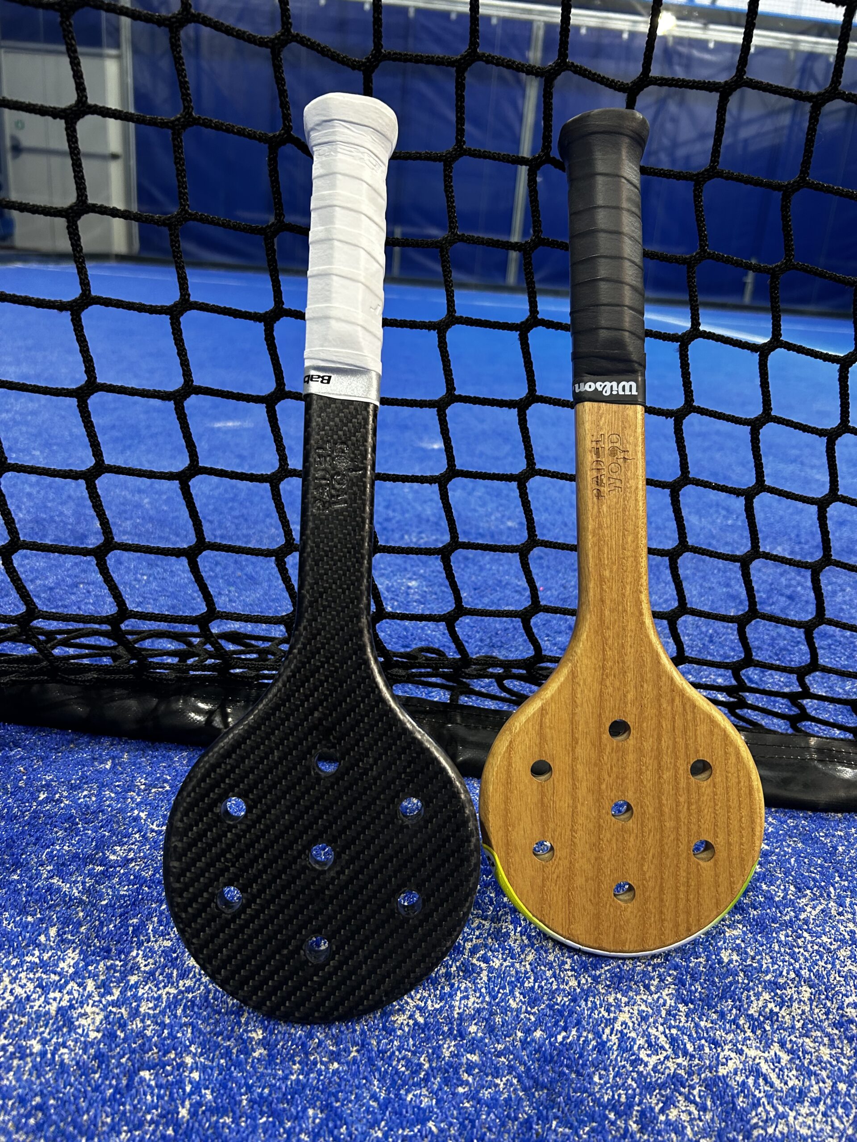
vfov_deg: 67.3
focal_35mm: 26
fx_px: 858
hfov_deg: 53.1
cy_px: 571
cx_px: 428
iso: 160
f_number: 1.5
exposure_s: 1/50
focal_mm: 5.7
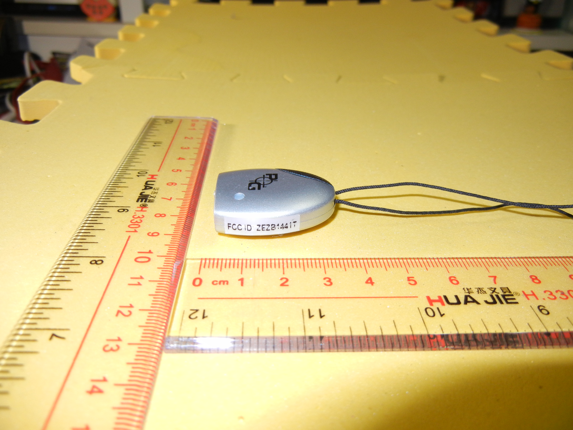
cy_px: 215
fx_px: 497
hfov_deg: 60.0
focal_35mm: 30
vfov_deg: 46.8
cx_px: 286
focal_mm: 5.4
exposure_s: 1/30
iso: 200
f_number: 3.5
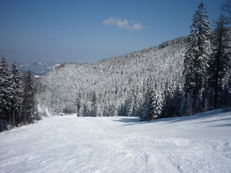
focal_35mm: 32
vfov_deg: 44.2
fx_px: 214
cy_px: 86
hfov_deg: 56.8
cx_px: 116
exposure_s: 1/800
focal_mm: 5.2
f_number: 6.3
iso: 100
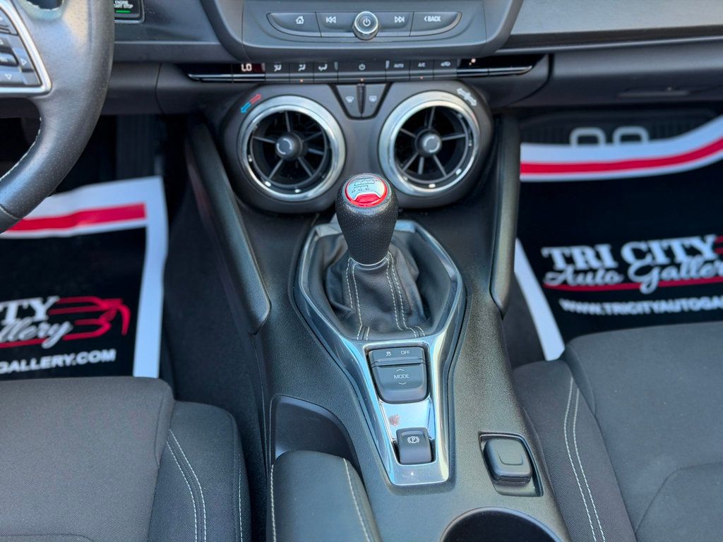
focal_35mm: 48
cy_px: 271
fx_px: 1003
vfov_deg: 30.3
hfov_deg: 39.7
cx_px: 362
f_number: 1.78
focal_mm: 6.76
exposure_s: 1/83
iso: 100
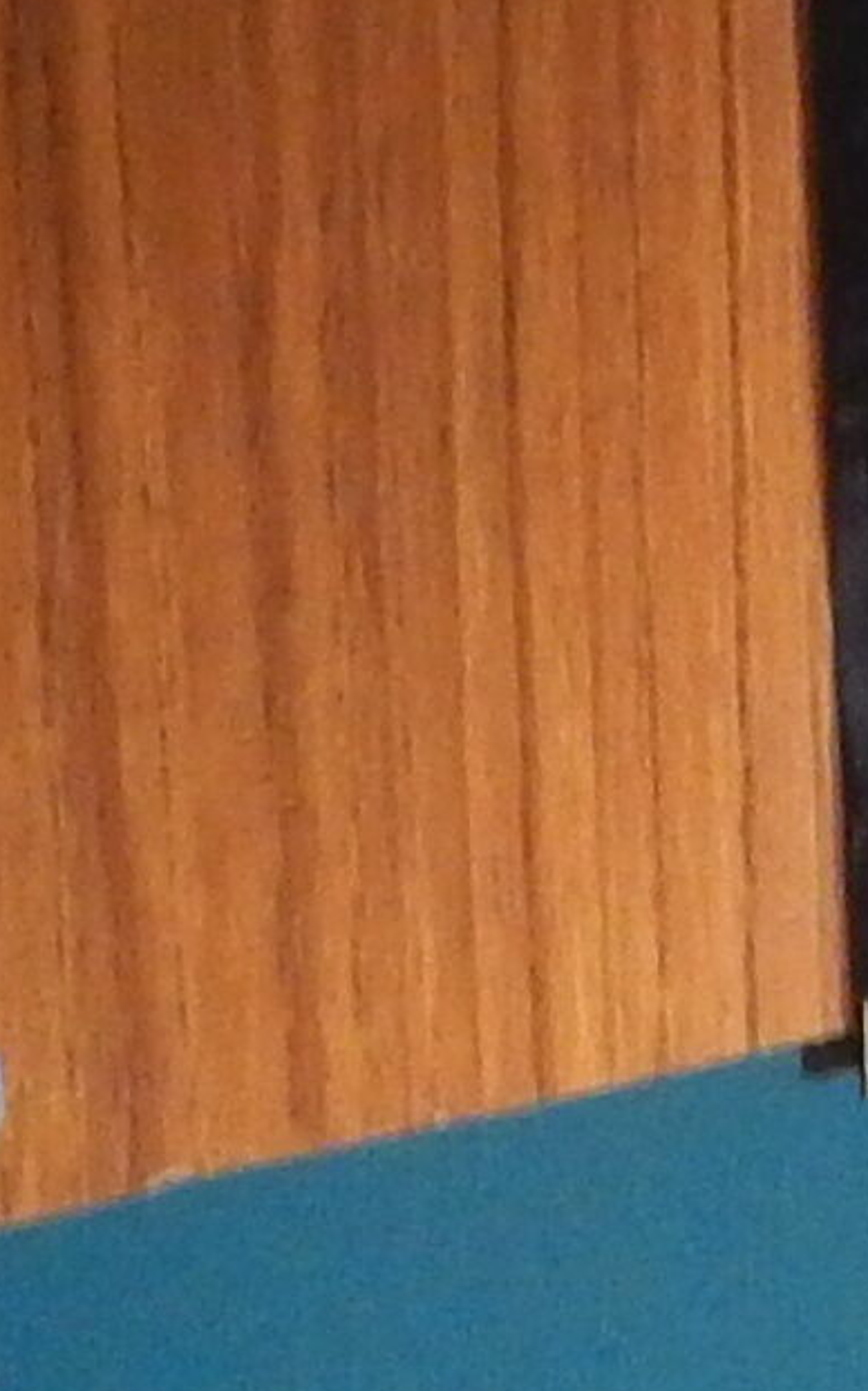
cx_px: 1454
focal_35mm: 558
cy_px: 277
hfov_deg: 2.3
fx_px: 21149
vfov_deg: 3.8
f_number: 4.8
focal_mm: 12.6
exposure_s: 1/8
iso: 400
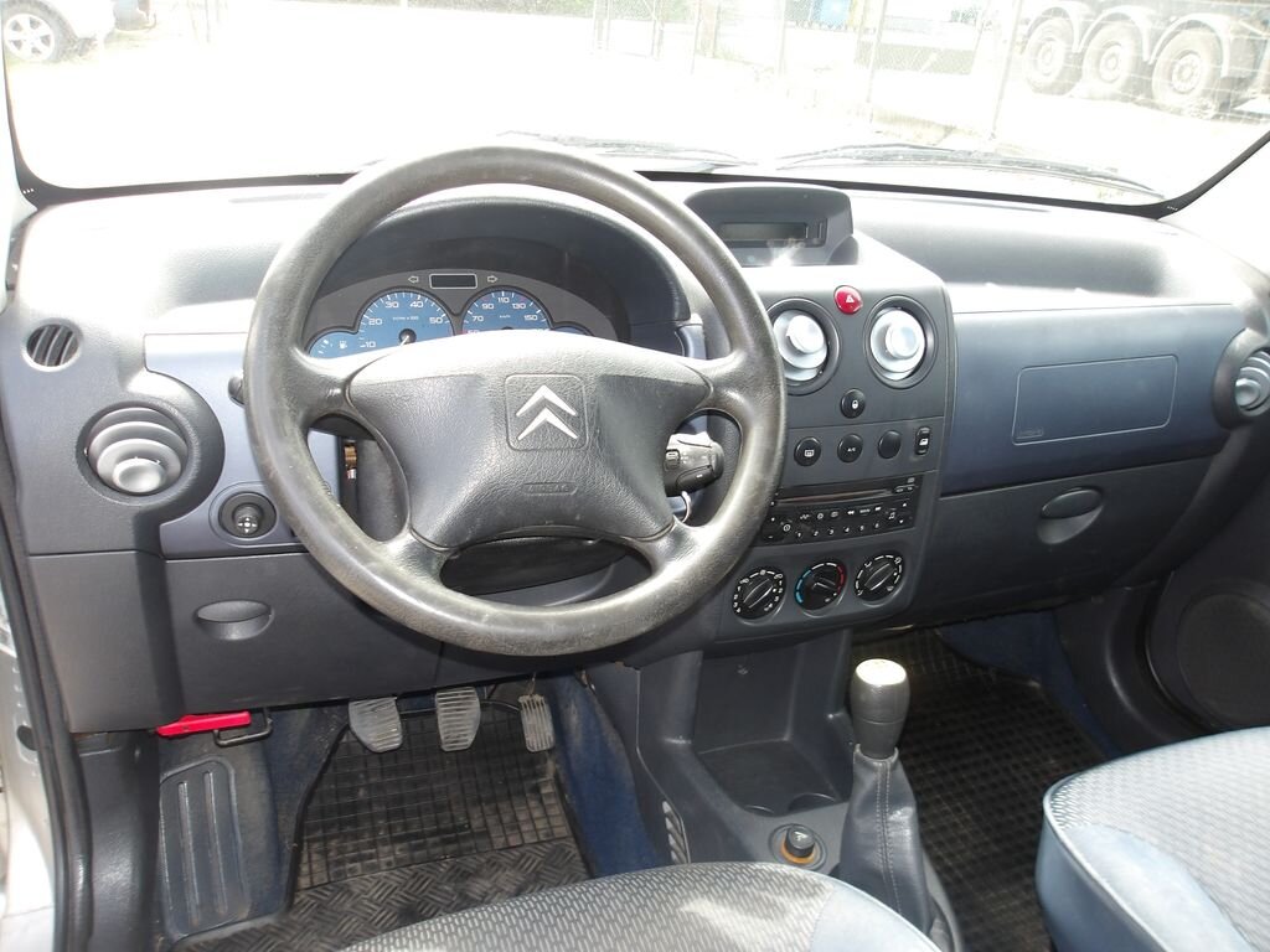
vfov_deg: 51.4
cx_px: 635
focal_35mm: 27
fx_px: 991
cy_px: 476
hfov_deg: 65.3
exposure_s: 1/72
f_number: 3
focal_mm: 4.9
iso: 100
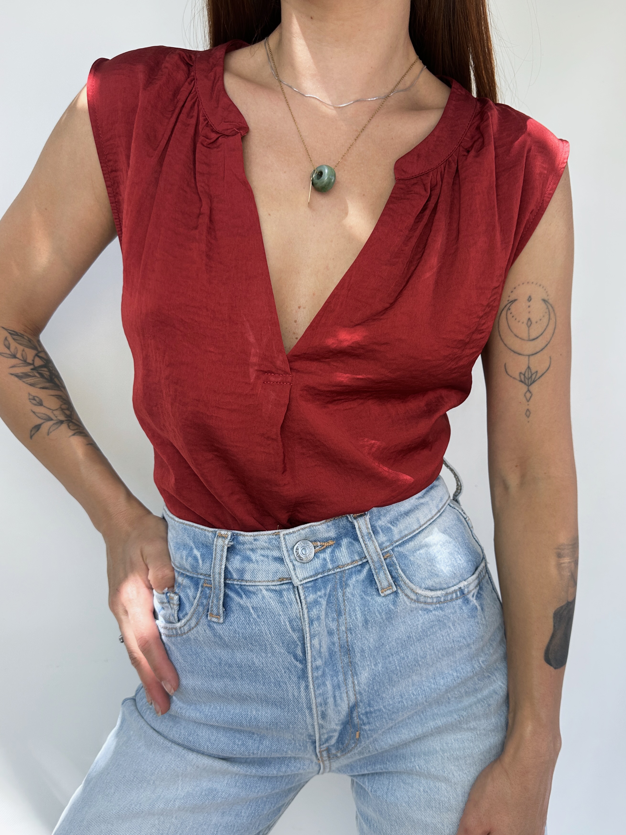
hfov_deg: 56.8
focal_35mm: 24
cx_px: 313
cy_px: 418
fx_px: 579
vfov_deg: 71.6
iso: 64
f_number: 1.78
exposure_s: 1/173
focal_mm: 6.86
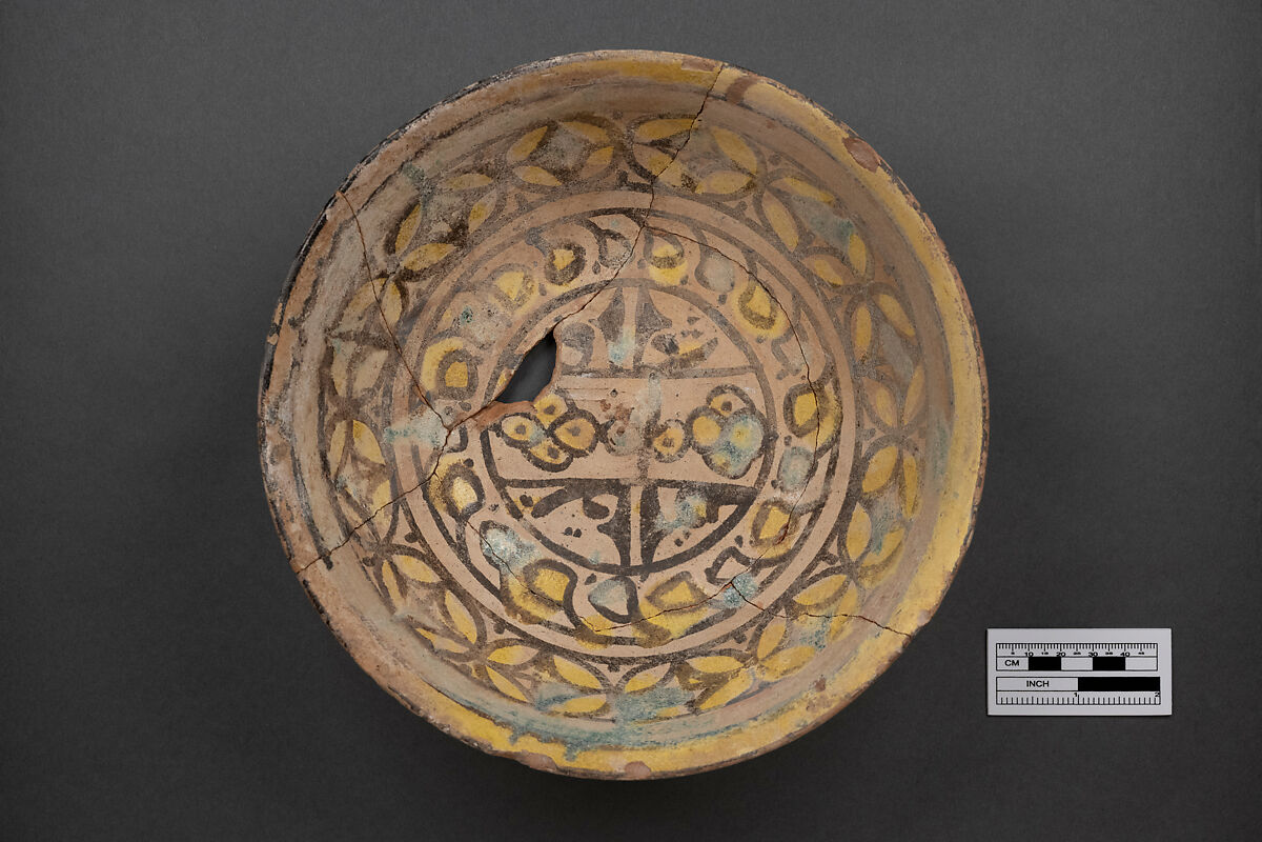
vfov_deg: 27.0
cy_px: 421
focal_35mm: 50
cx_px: 631
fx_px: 1753
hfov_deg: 39.6
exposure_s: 1/80
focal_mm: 50
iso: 640
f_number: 13
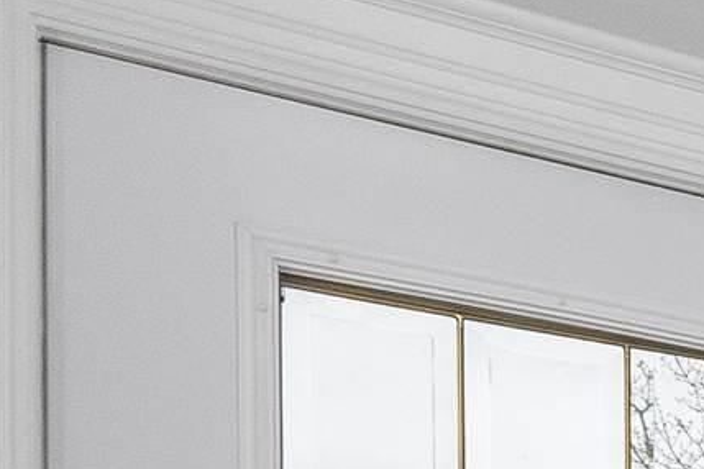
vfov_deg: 9.7
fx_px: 2522
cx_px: 2079
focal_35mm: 129
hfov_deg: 10.9
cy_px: 999
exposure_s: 1/30
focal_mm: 12
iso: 320
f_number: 10
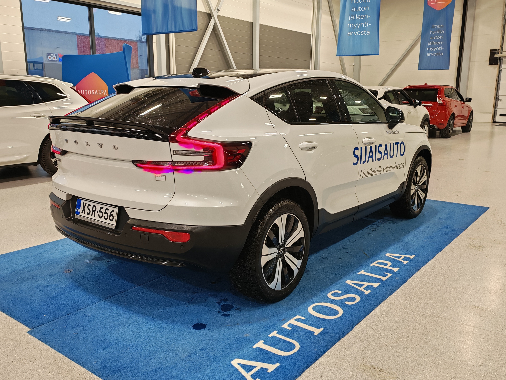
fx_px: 468
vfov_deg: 44.2
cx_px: 253
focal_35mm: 32
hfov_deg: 56.8
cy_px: 190
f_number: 1.9
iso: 400
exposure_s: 1/100
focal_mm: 6.12
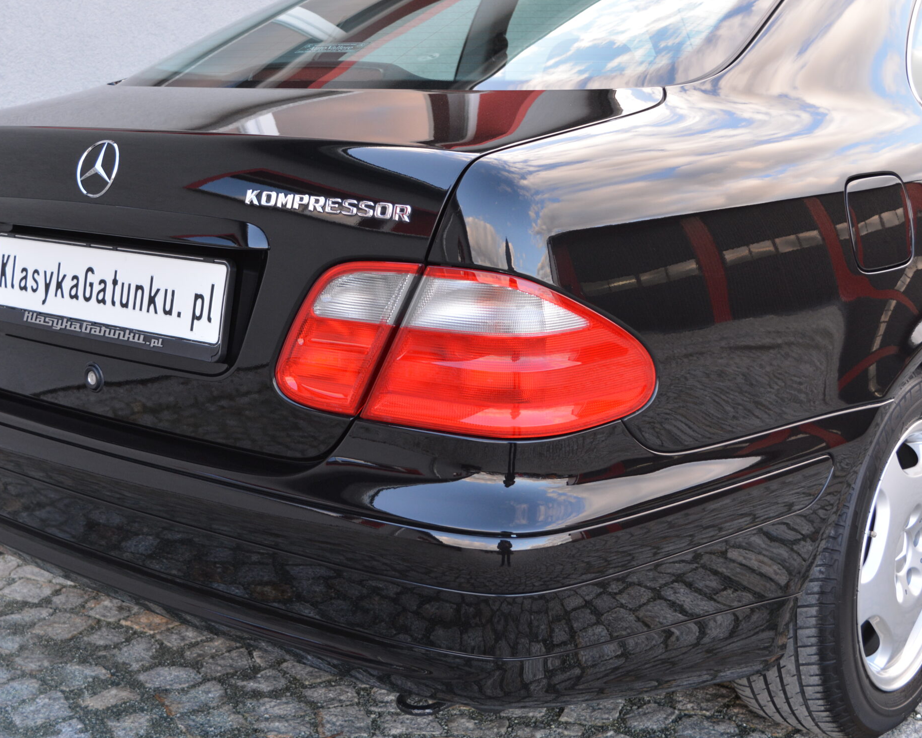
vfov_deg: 28.8
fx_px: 1437
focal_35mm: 53
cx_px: 362
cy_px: 375
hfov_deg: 35.4
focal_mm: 27
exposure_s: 1/100
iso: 400
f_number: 5
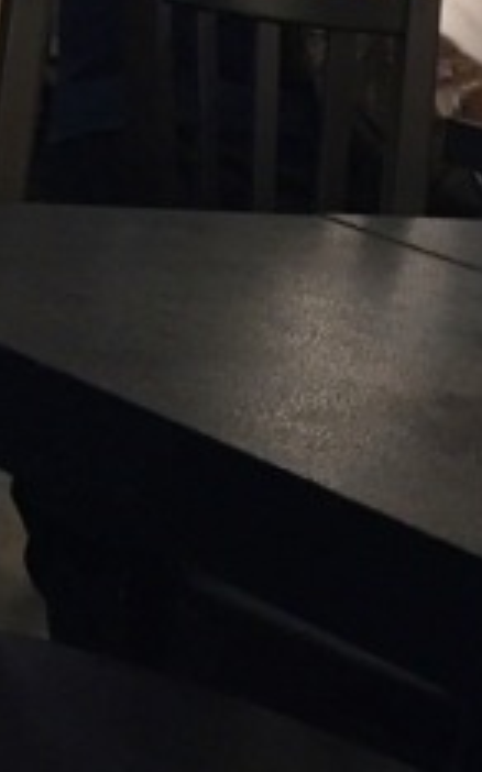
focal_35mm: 105
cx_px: -291
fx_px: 2210
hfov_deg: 11.8
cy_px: -416
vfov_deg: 17.6
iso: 100
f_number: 2.2
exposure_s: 1/30
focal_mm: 4.15
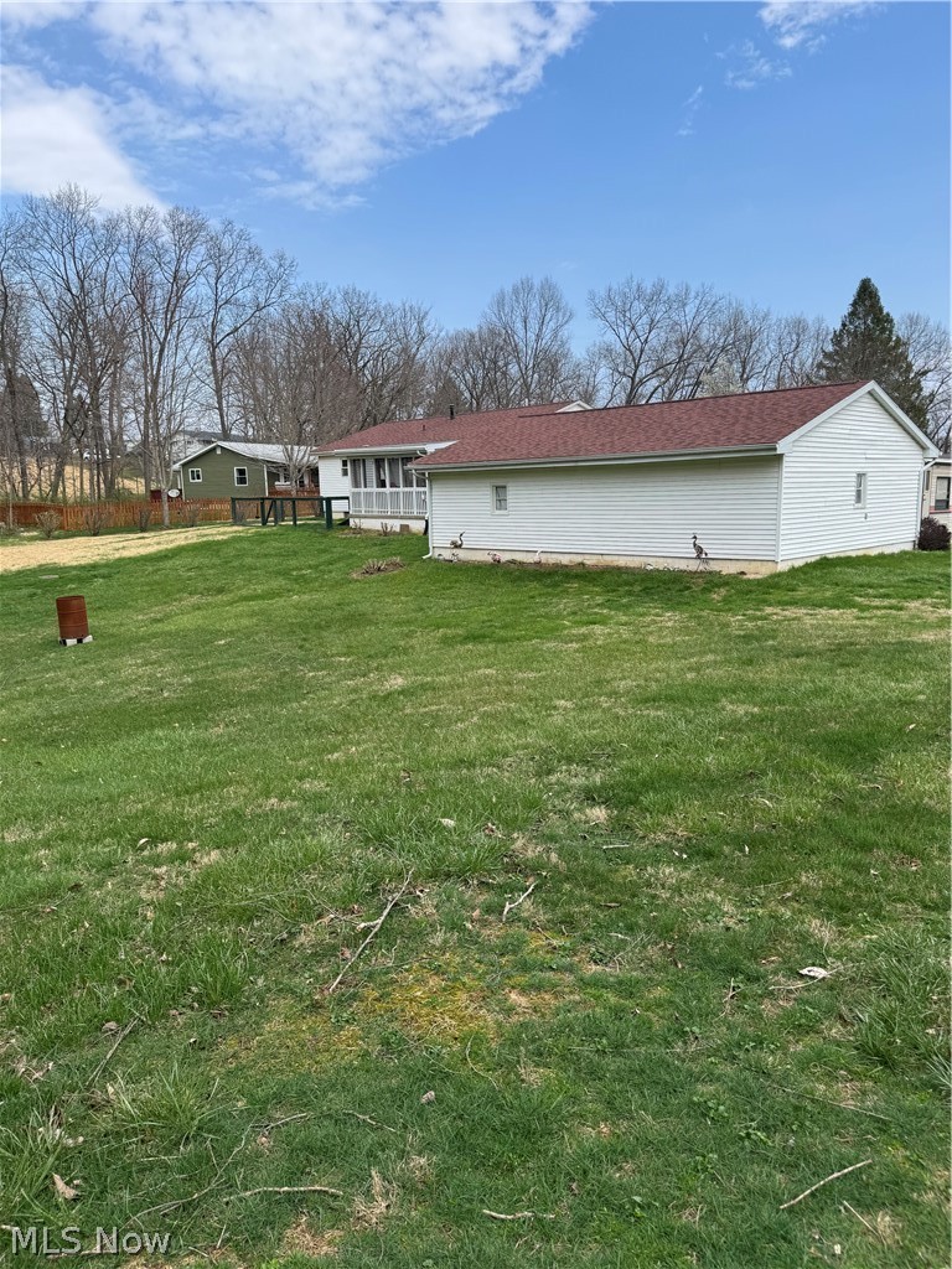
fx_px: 880
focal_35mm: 24
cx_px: 476
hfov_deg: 56.8
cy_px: 634
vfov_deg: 71.6
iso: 80
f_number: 1.78
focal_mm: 6.76
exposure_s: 1/2415
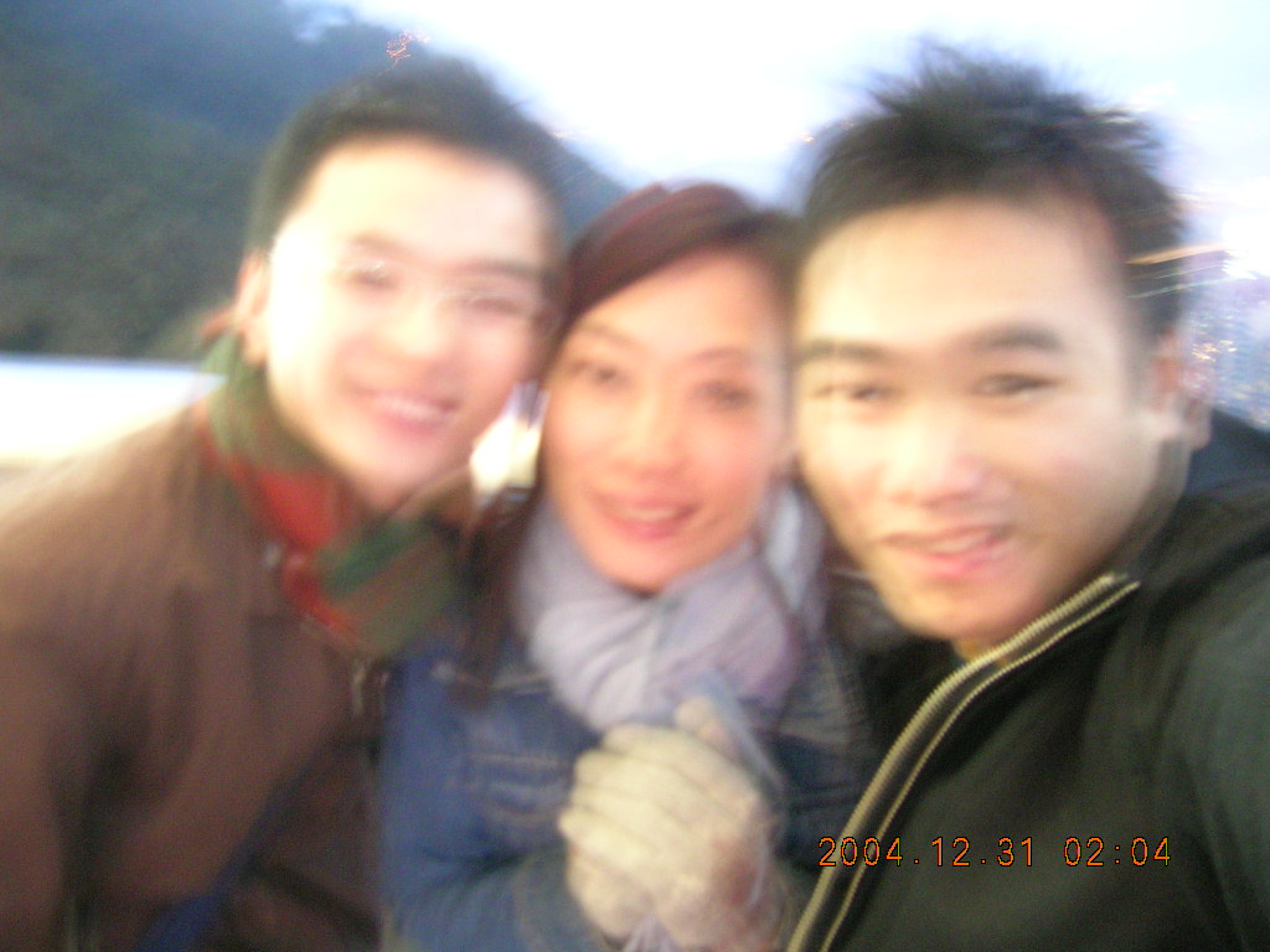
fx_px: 1284
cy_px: 476
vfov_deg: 40.7
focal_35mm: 35
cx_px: 635
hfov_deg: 52.6
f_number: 2.8
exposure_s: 2
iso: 200
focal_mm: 5.4
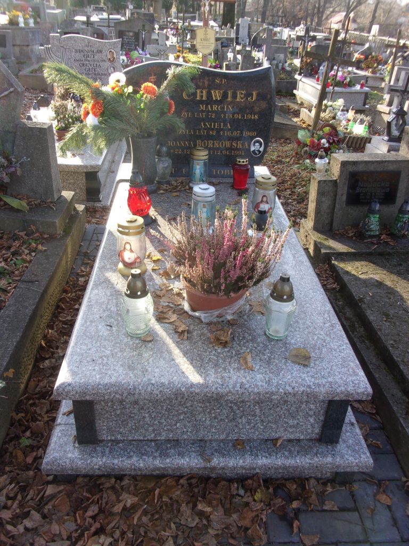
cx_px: 204
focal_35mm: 28
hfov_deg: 49.7
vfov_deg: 63.4
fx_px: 441
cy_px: 273
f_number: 3.9
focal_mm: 5.1
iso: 80
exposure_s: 1/70
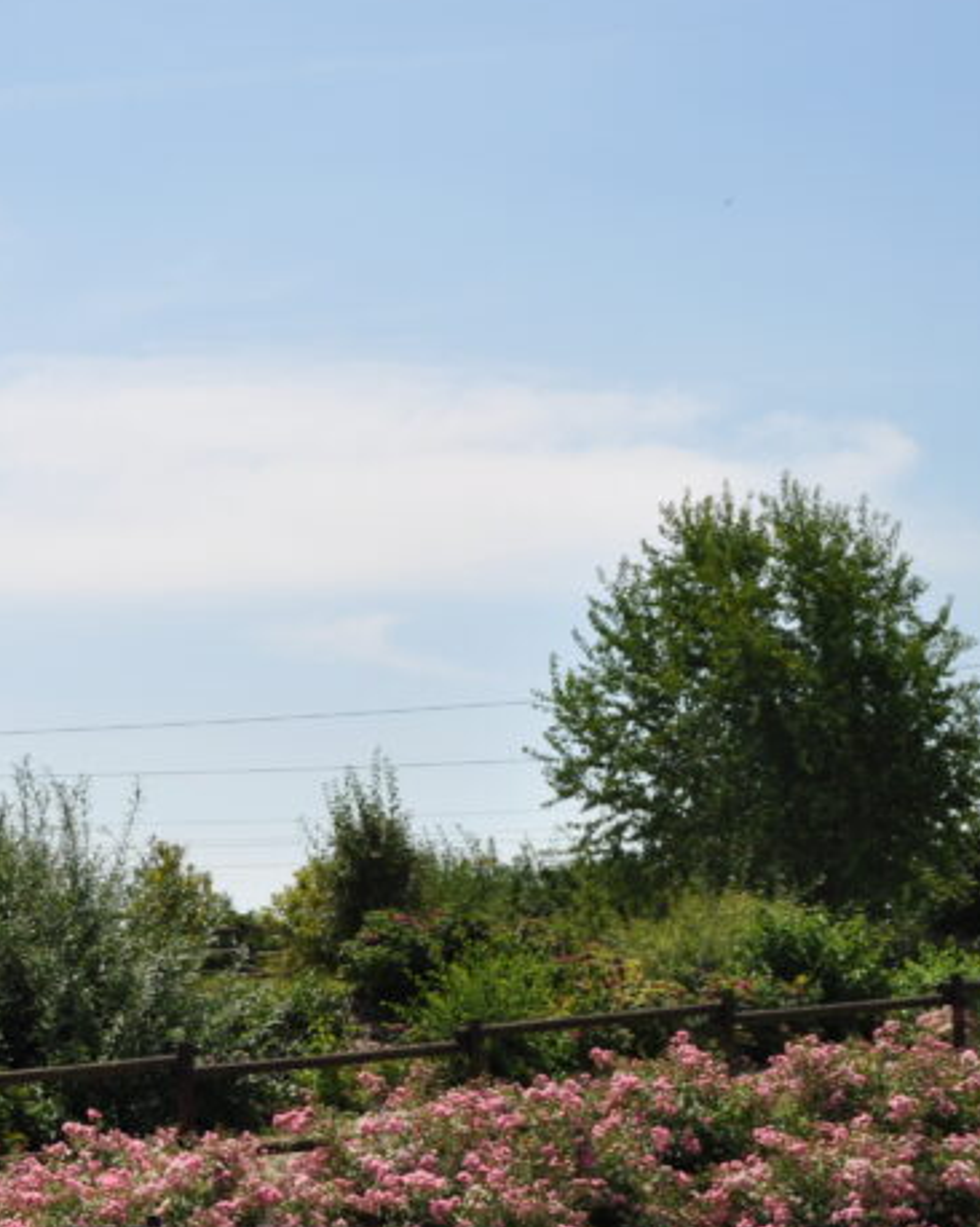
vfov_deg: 18.3
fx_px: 3809
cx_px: -378
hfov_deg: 14.0
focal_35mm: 105
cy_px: 652
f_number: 10
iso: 200
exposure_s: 1/400
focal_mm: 32
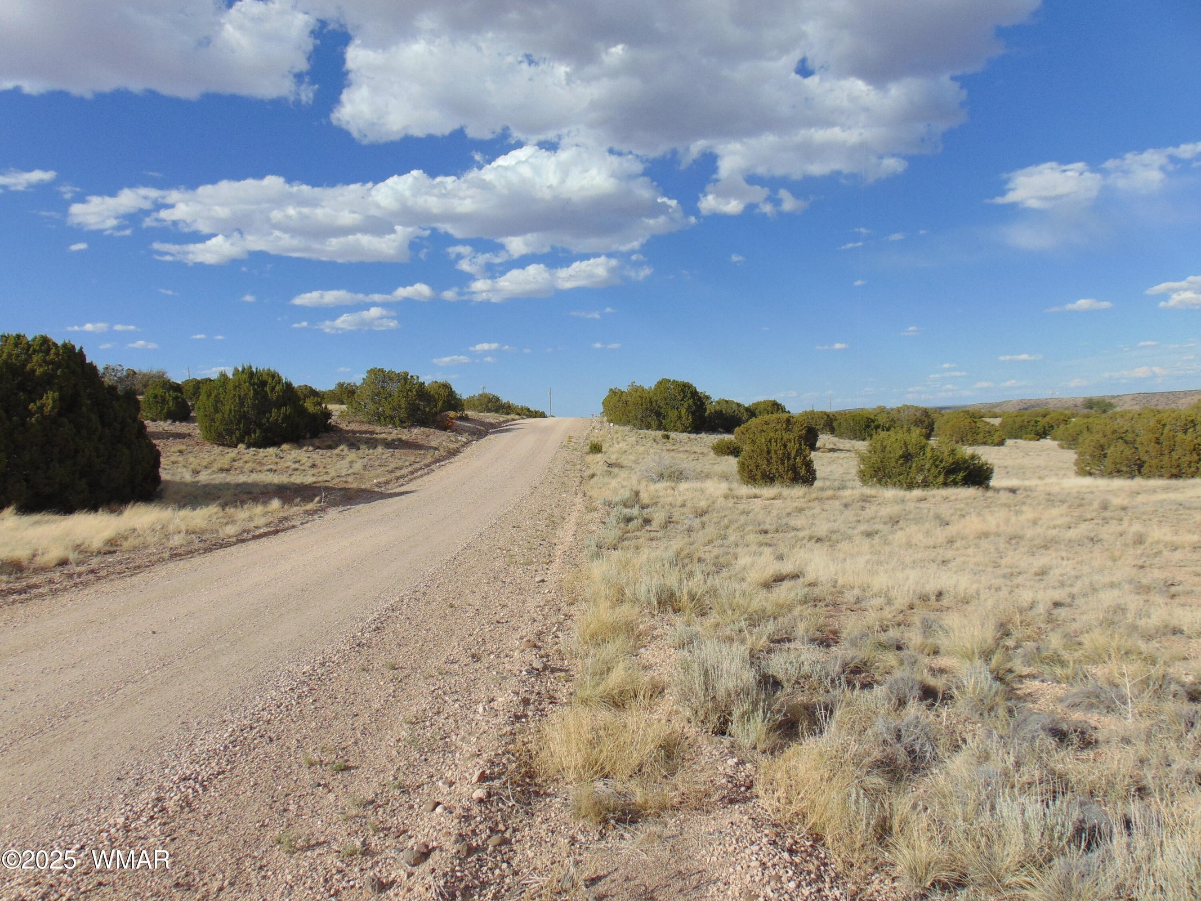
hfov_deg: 69.4
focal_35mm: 25
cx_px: 600
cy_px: 450
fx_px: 867
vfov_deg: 54.9
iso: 80
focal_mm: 4.5
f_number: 7.7
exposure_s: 1/400
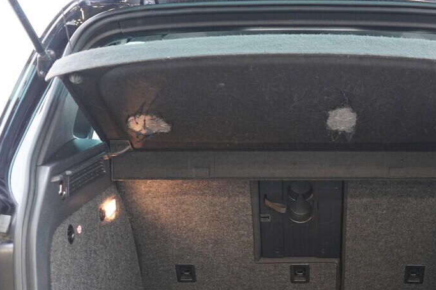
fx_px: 654
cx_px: 299
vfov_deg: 24.8
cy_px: 216
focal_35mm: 54
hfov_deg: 36.4
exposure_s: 1/40
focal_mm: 24
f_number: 2.8
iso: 800
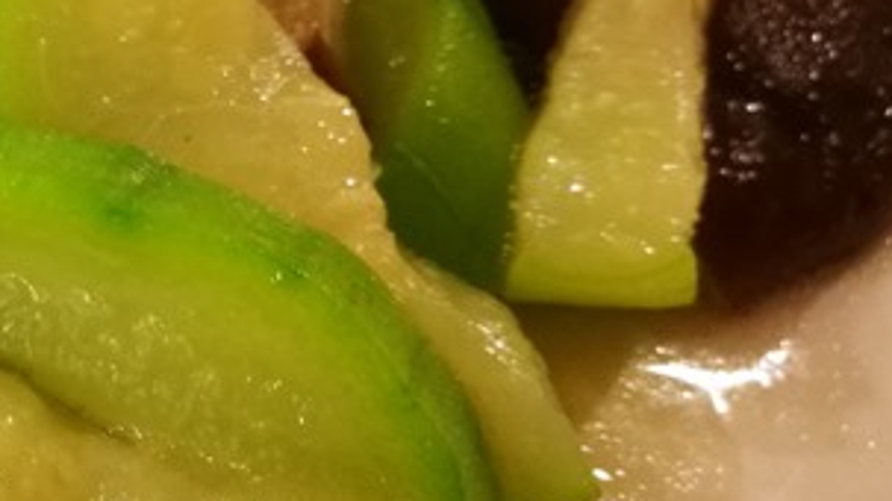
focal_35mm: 70
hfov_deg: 27.0
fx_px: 1655
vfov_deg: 17.1
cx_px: -153
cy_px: 156
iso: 500
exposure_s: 1/24
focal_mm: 4.5
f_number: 4
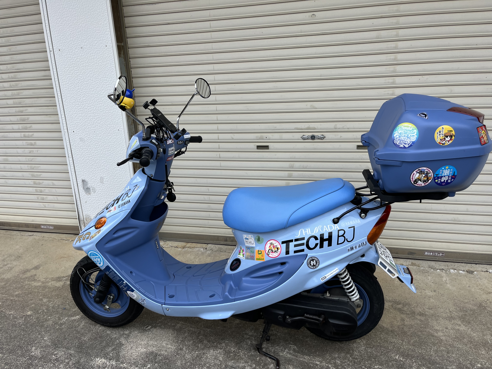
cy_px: 184
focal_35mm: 26
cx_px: 246
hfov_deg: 67.3
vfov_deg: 53.1
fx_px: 370
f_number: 1.6
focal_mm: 5.1
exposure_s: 1/174
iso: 40
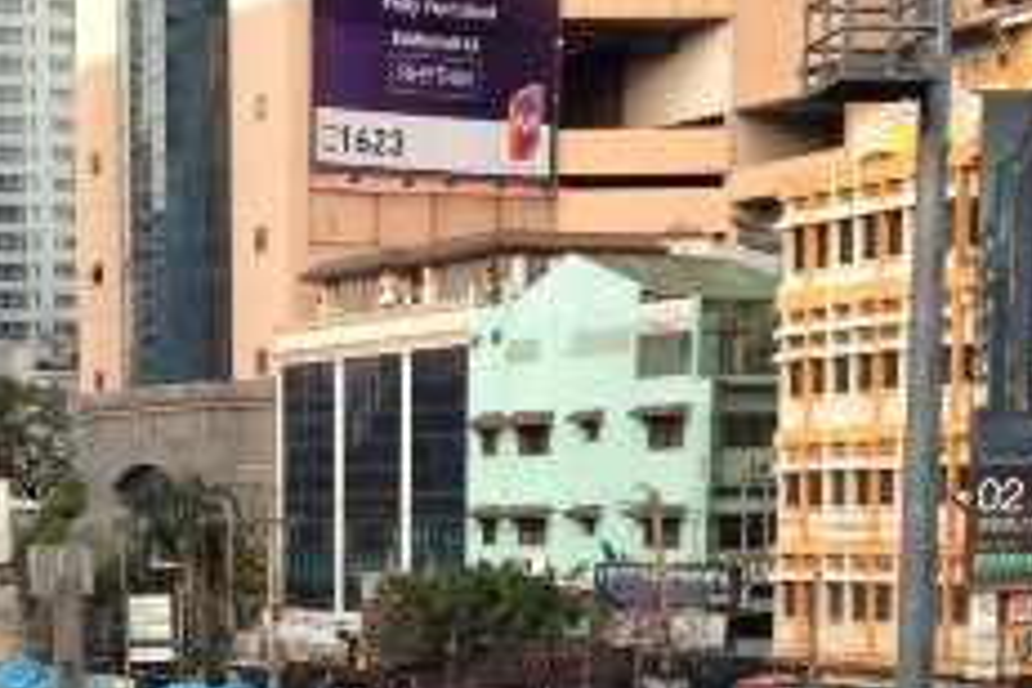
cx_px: 165
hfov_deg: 19.9
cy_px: 911
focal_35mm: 101
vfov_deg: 13.1
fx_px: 2895
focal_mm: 4.28
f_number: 2.4
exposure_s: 1/40
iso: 64
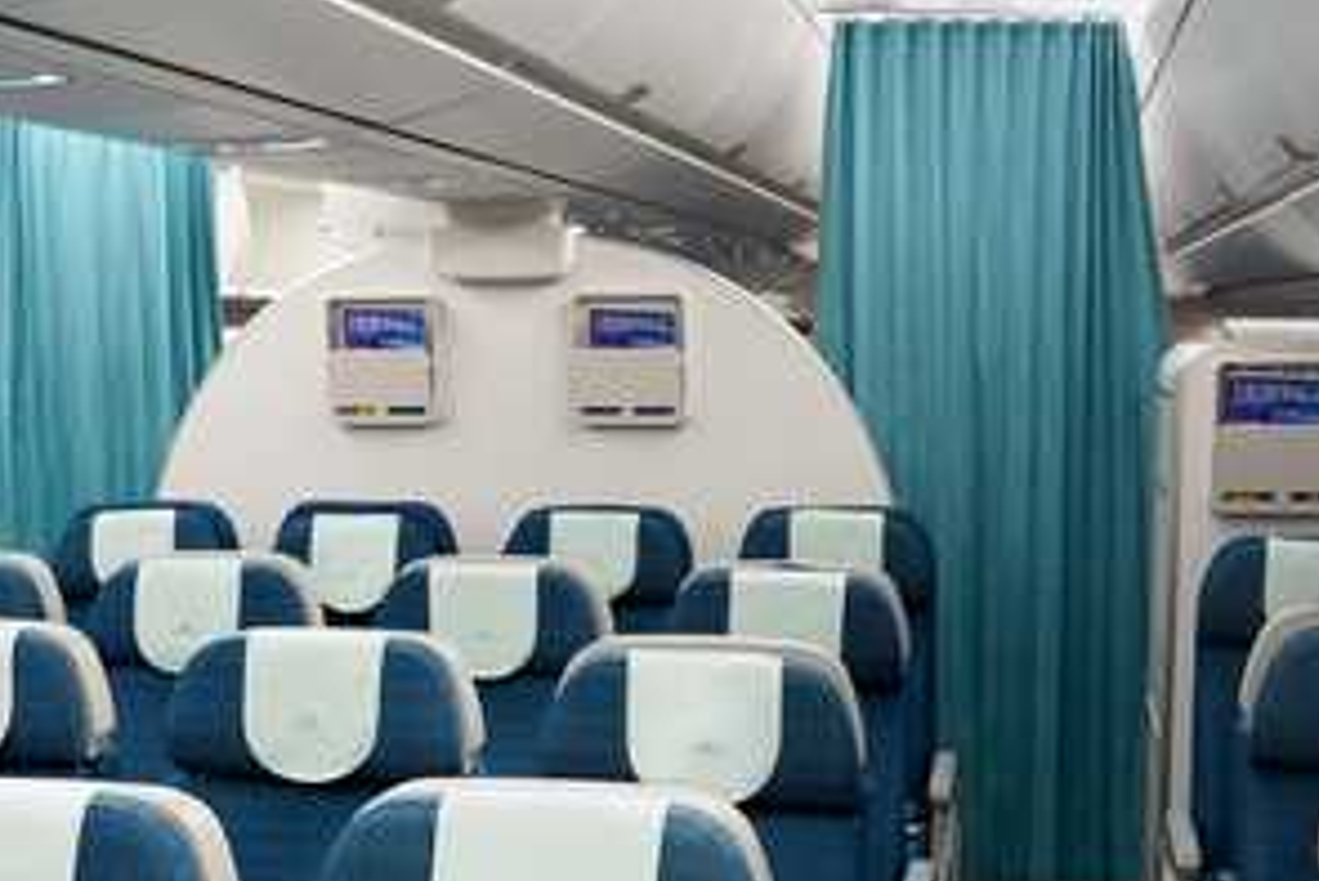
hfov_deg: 38.1
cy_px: 655
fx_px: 1906
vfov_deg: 25.7
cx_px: 568
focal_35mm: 52
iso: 125
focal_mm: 24
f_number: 5
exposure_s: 1/2
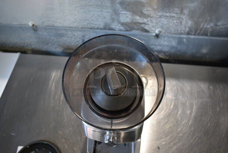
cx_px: 114
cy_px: 76
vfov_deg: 48.0
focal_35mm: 27
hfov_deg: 67.3
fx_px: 171
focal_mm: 18
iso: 220
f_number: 3.5
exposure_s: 1/30
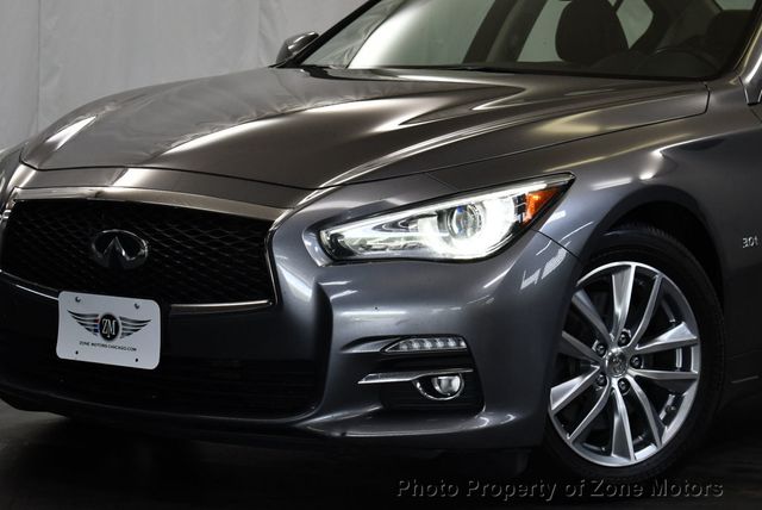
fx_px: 2330
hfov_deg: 18.6
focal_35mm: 110
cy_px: 255
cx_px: 381
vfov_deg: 12.5
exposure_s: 1/200
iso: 800
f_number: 5.6
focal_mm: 55
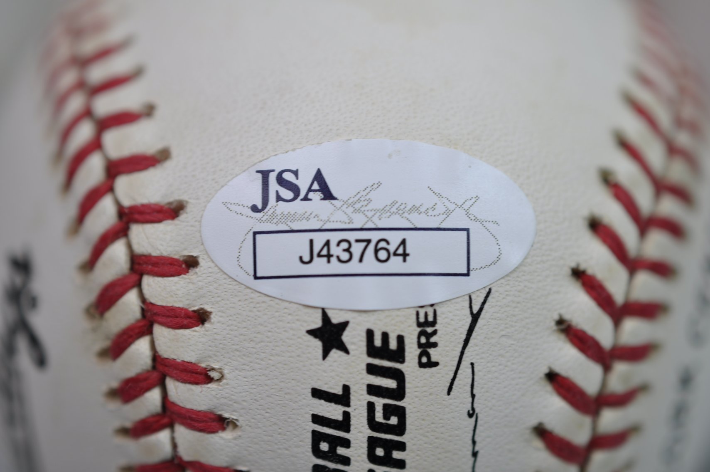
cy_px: 236
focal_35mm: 60
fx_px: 1182
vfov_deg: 22.6
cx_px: 355
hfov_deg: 33.4
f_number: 4
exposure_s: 1/60
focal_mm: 40
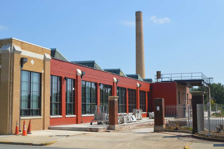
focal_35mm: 50
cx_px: 105
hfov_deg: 39.6
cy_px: 69
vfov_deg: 26.9
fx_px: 311
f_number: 9
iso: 100
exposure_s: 1/320
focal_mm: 30
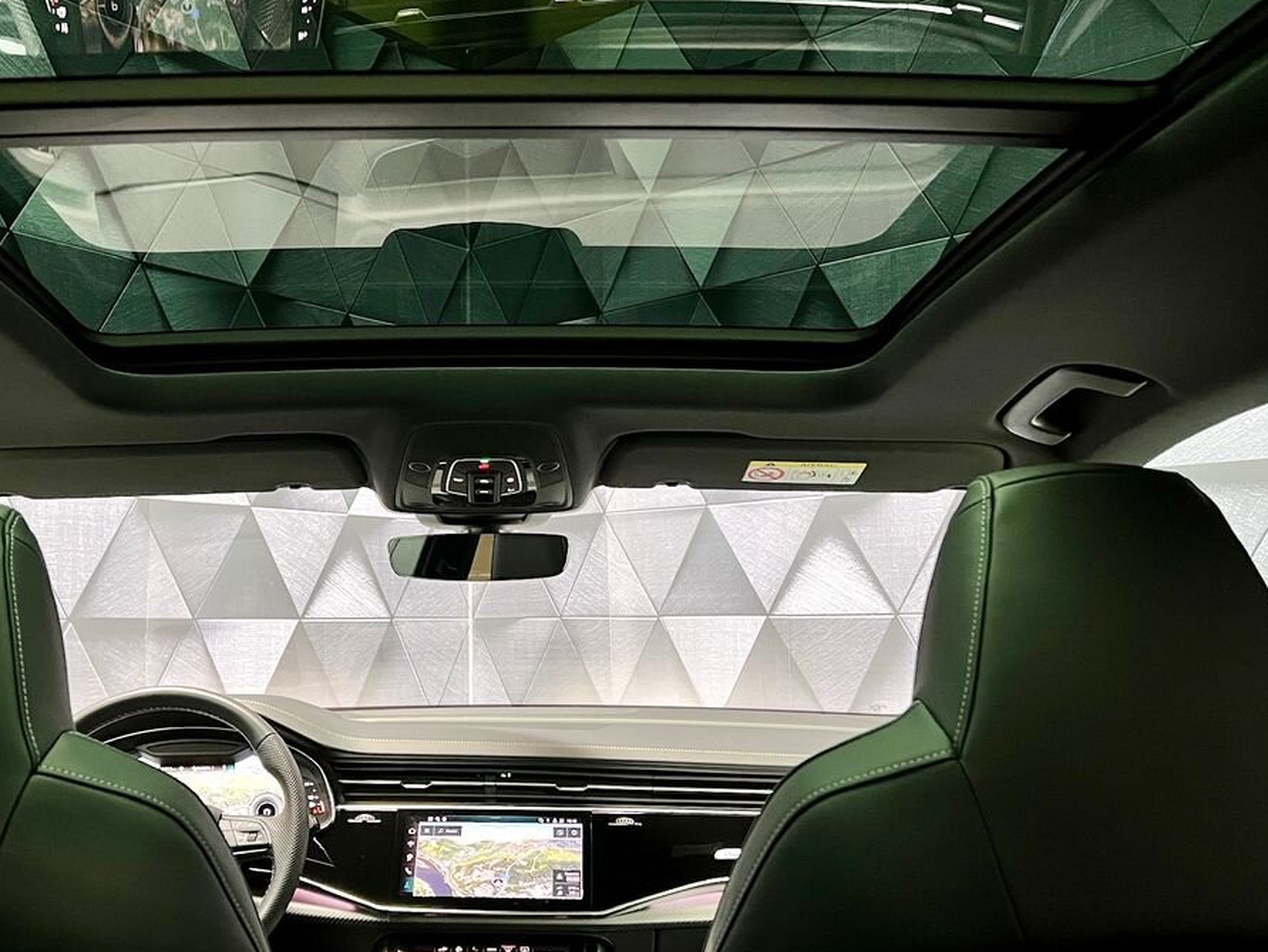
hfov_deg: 52.2
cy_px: 494
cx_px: 491
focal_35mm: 35
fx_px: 1283
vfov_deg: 40.7
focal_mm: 5.7
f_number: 1.5
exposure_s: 1/26
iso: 1000
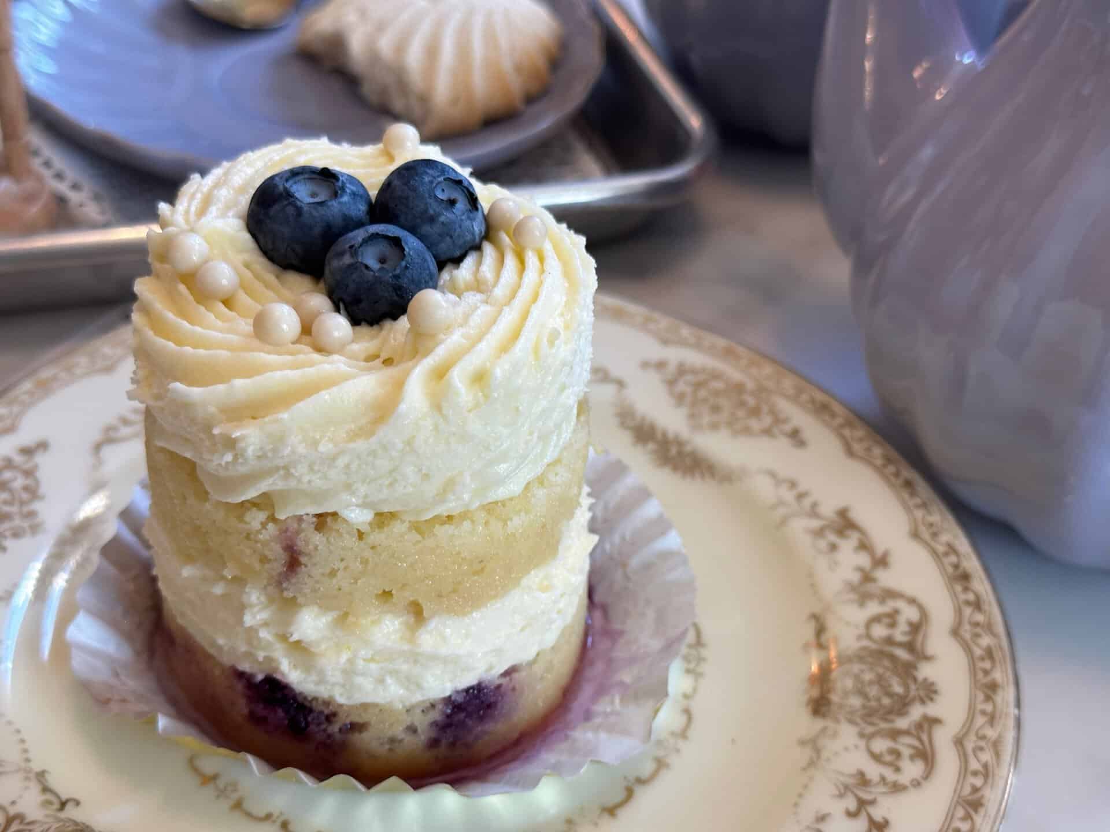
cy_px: 416
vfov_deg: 30.3
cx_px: 555
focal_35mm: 48
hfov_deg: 39.7
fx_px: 1539
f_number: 1.78
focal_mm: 6.86
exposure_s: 1/120
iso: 100
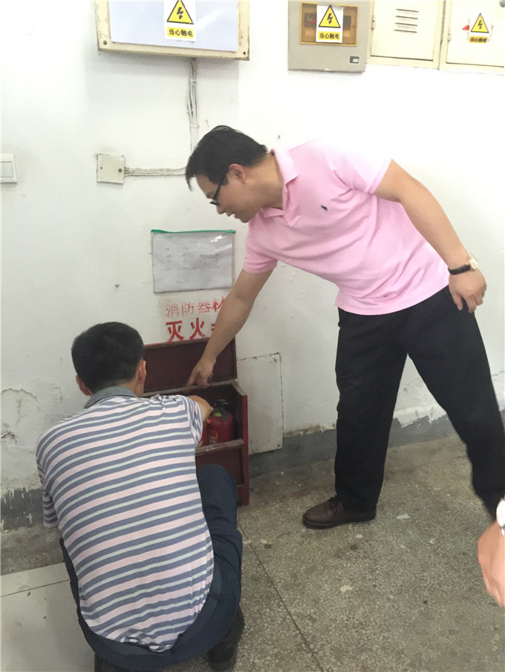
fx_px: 564
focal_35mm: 29
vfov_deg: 61.6
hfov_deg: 48.2
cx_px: 252
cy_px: 336
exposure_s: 1/4
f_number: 2.2
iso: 125
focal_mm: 4.15
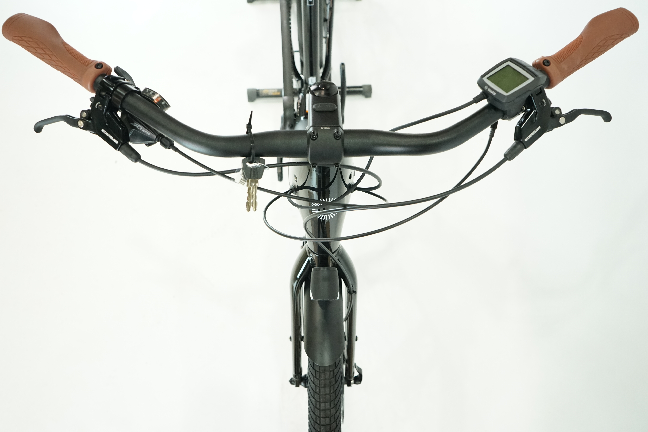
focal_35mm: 31
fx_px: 558
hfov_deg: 60.3
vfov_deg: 42.3
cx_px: 324
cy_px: 216
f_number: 5.6
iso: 3200
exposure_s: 1/200
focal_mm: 31
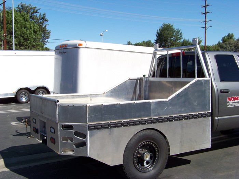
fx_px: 297
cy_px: 90
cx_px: 120
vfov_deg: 33.6
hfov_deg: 43.9
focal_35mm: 43
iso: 72
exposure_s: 1/500
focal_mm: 6.75
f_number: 4
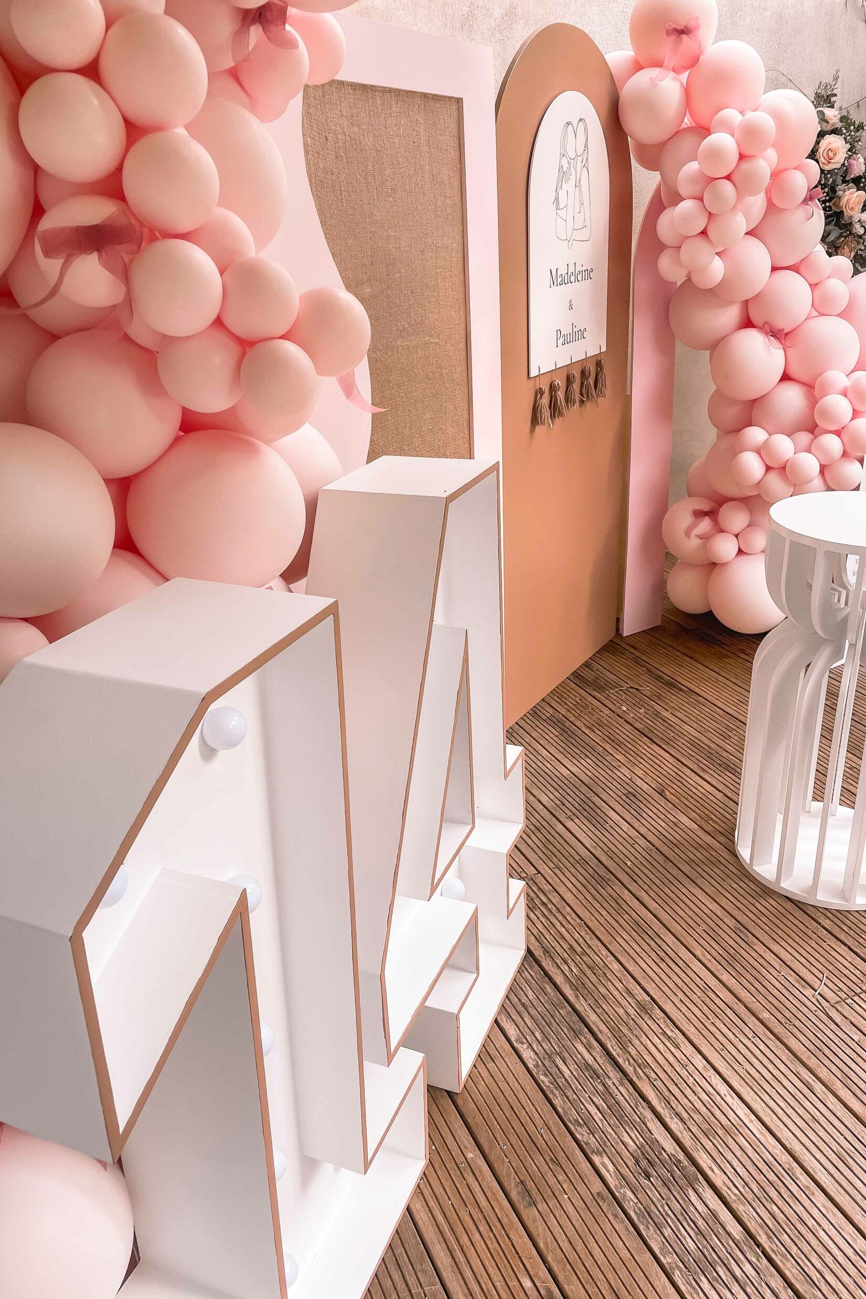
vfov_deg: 65.5
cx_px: 449
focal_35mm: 28
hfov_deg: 46.4
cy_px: 645
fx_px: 1010
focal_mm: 4.2
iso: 32
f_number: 1.6
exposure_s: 1/560
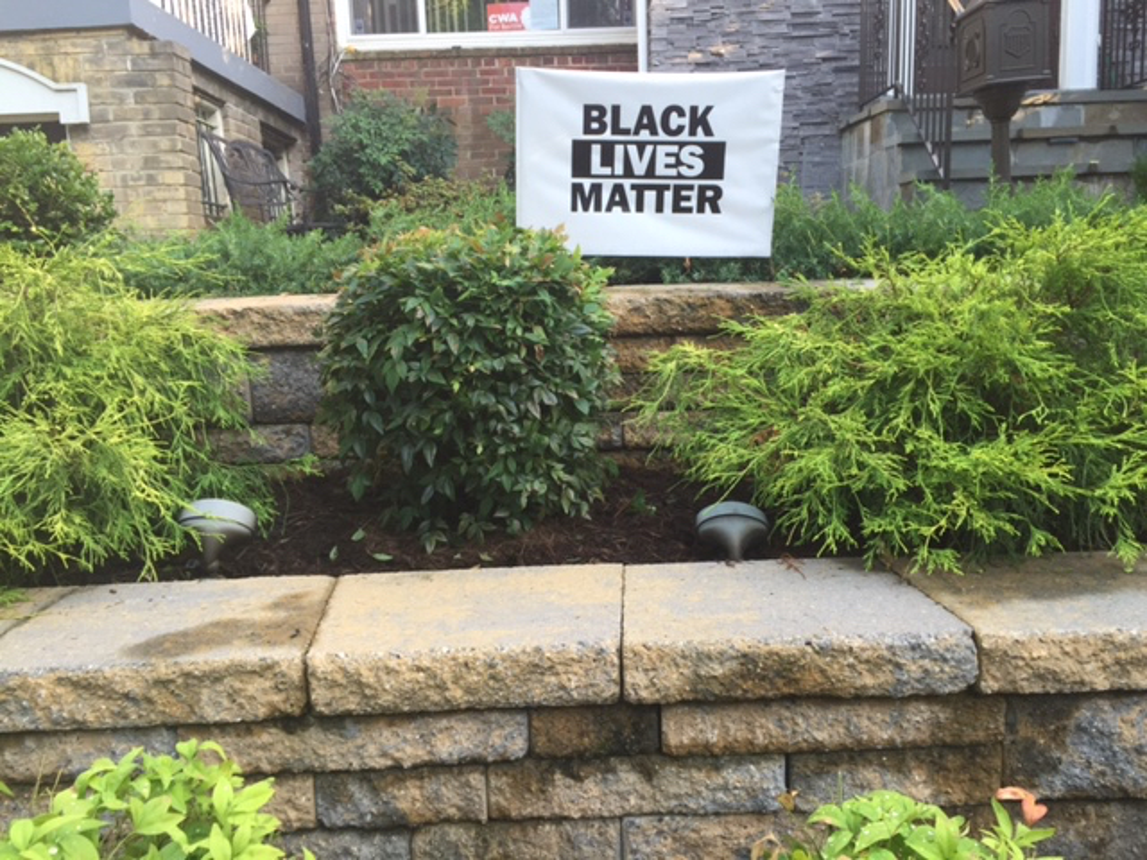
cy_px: 430
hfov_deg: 61.7
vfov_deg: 48.2
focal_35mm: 29
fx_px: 961
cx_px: 574
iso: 40
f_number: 2.2
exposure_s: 1/60
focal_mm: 4.15
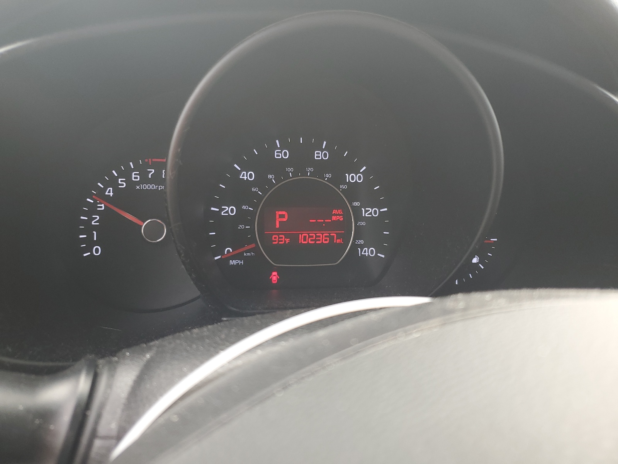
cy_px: 232
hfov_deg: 67.3
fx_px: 464
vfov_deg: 53.1
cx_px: 309
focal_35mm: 26
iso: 50
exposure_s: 1/135
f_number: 1.5
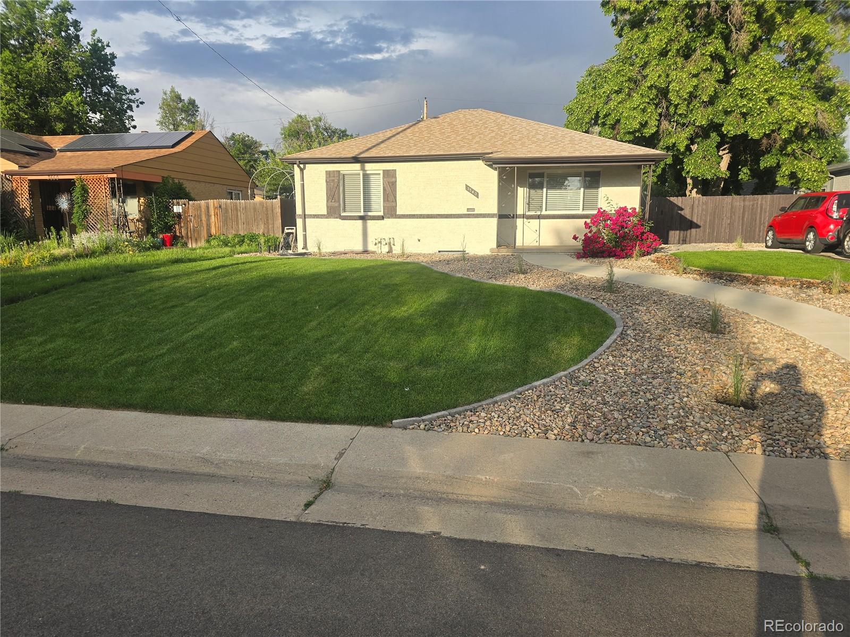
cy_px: 318
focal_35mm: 23
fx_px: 565
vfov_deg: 58.9
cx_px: 425
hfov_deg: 73.9
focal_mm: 6.3
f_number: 1.7
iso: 12
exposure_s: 1/300
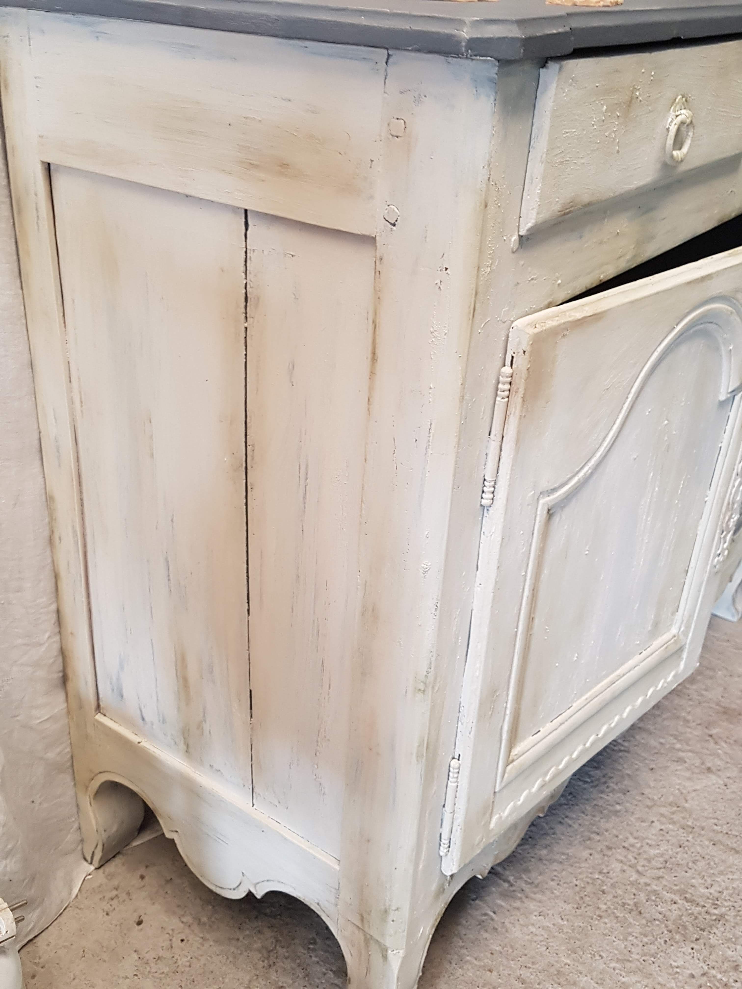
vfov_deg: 67.3
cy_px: 494
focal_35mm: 26
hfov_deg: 53.1
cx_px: 371
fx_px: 743
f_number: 1.7
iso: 160
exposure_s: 1/24
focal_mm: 4.2
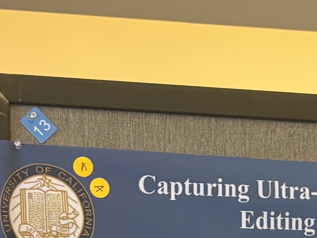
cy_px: 523
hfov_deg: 14.6
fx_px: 1236
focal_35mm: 135
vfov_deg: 9.9
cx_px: 215
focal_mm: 5.96
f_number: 1.6
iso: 160
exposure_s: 1/60
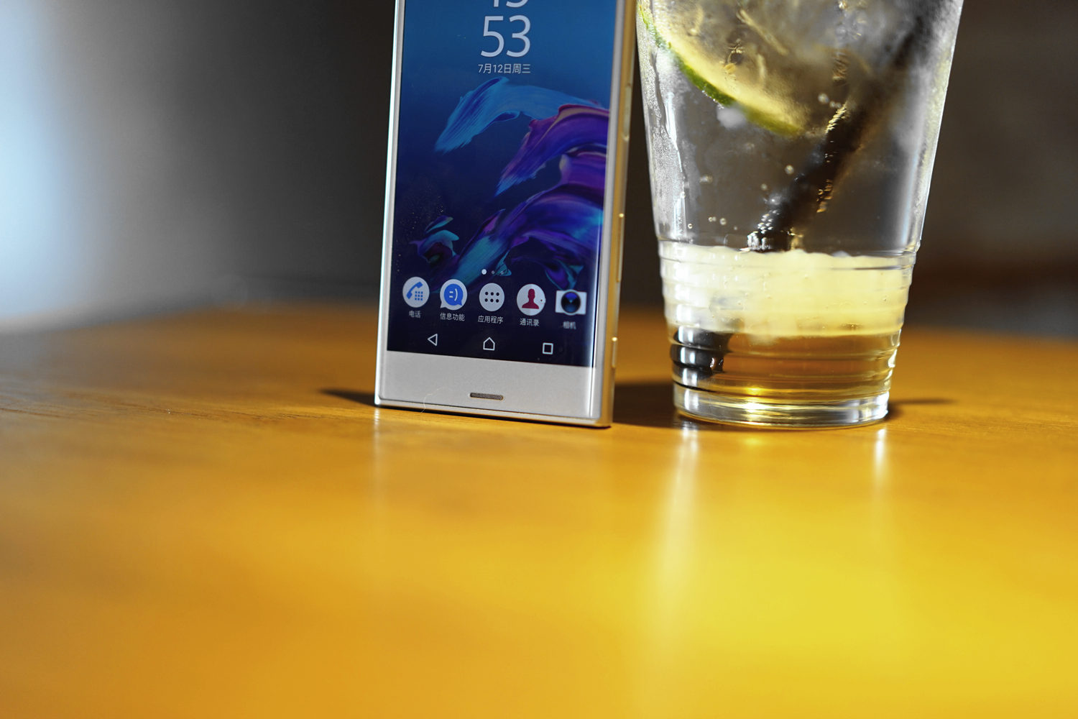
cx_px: 539
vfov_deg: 24.6
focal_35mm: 55
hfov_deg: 36.2
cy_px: 360
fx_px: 1647
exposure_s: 1/60
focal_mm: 55
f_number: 2
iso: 320
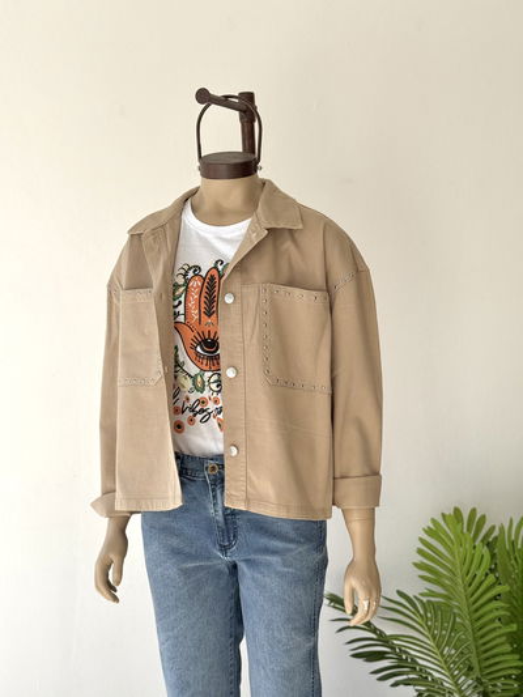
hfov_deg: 30.3
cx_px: 262
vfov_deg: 39.6
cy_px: 348
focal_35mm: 48
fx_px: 967
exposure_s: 1/1133
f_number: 1.78
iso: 64
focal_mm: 6.76
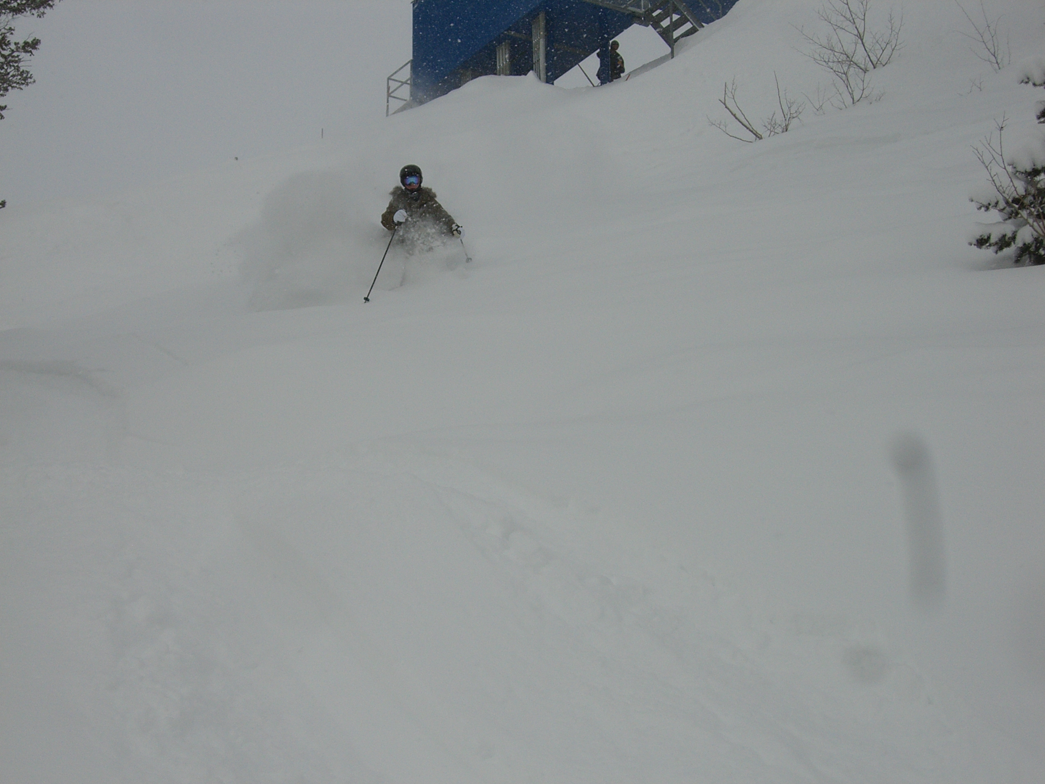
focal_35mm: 79
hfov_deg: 24.7
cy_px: 392
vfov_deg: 18.7
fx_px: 2385
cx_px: 522
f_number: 6.5
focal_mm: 12.8
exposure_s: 1/500
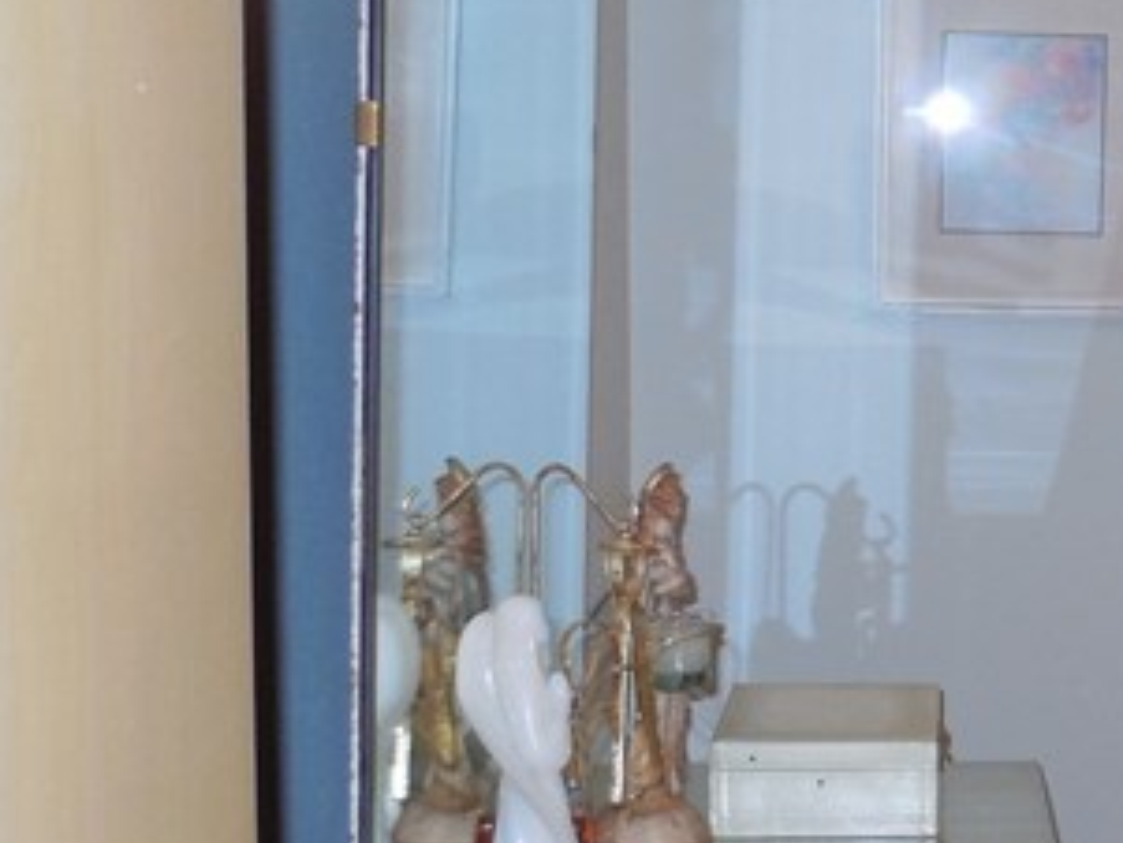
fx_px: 2759
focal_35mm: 85
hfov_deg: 21.8
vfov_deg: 17.4
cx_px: 1239
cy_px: 451
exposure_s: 1/25
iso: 200
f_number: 3.1
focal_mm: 4.5
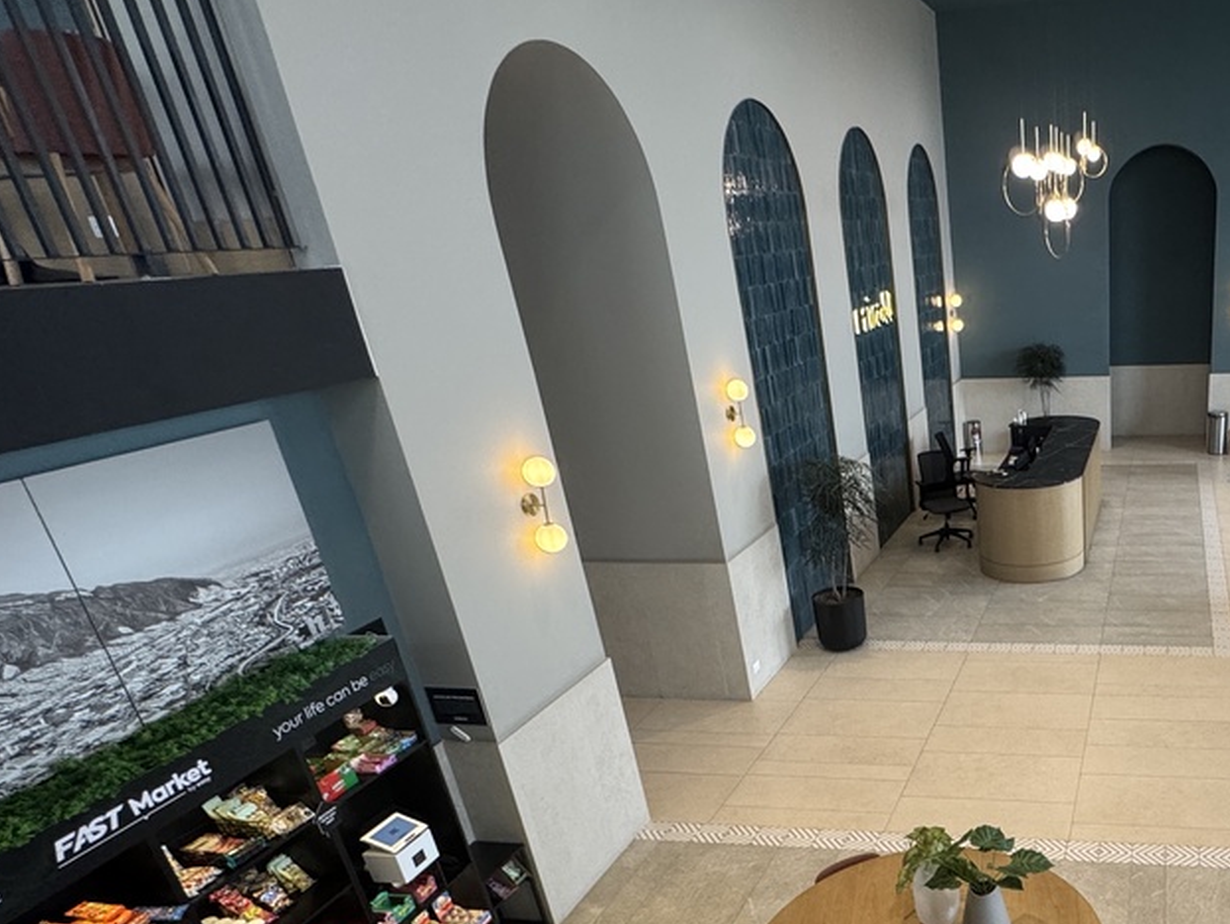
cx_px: 1032
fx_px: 960
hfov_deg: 58.7
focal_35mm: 27
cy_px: 659
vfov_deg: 49.9
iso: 250
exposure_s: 1/120
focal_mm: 2.22
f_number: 2.2
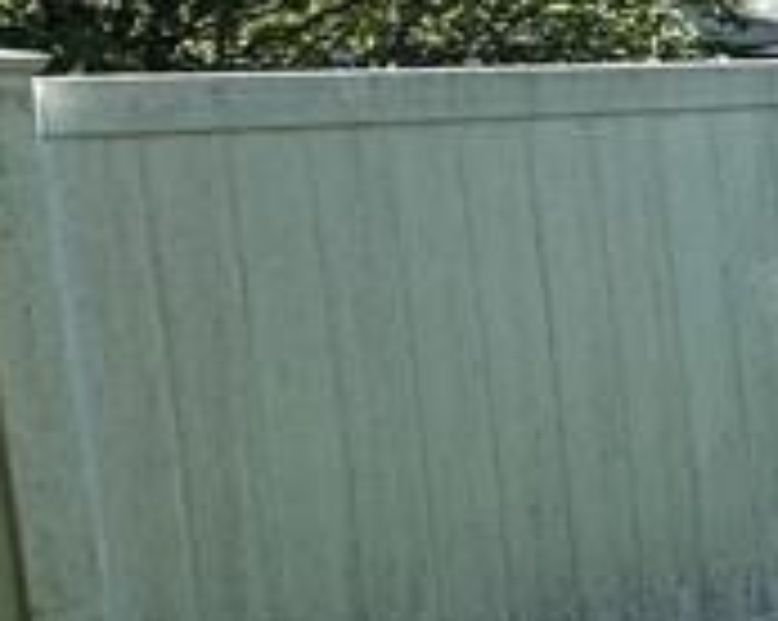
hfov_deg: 12.9
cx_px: 2118
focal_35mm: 81
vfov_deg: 18.9
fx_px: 1863
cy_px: 288
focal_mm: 2.22
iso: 40
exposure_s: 1/682
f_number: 2.2
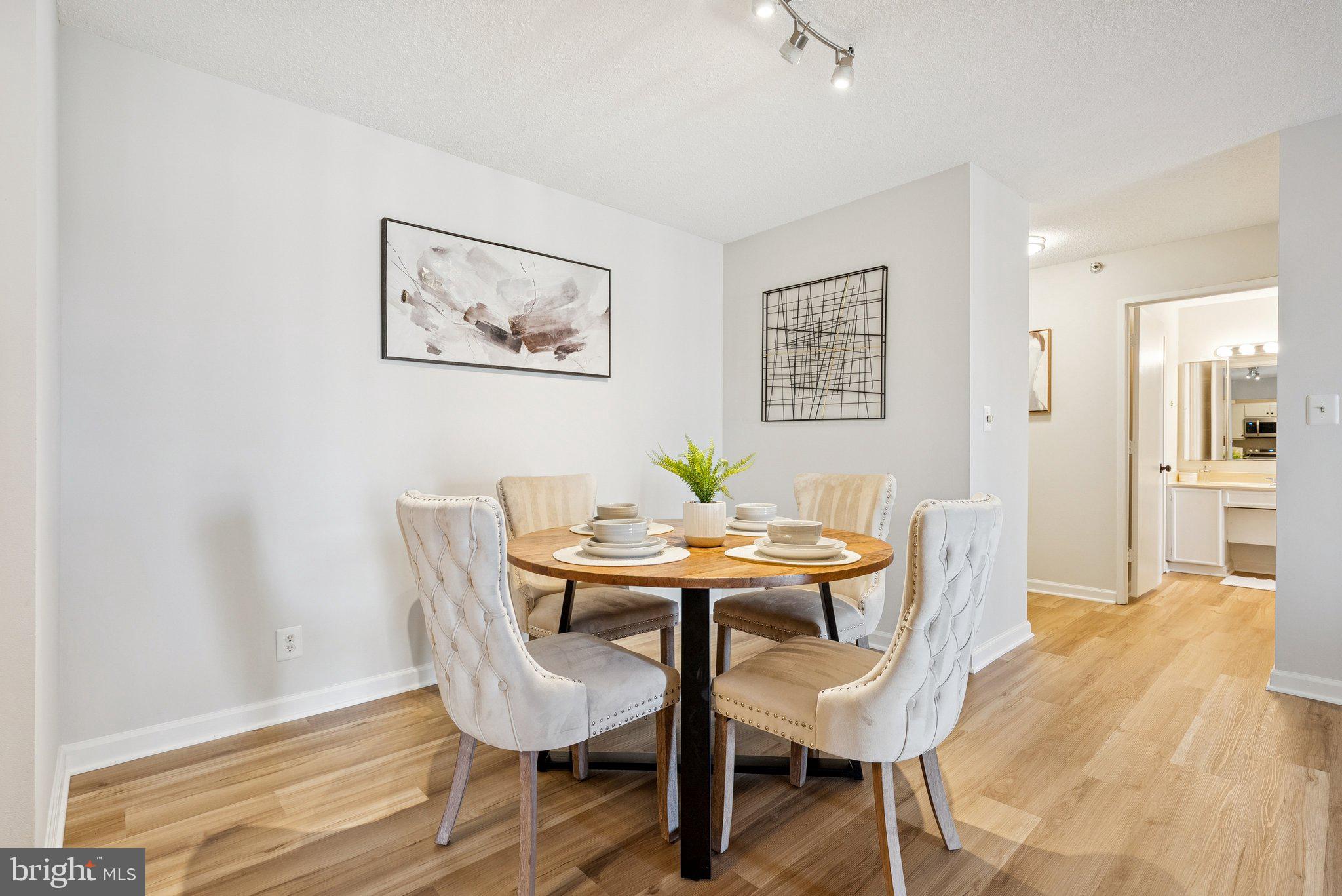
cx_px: 671
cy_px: 448
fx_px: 634
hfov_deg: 93.3
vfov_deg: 70.5
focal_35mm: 17
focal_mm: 17
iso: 640
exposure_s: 1/25
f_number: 7.1
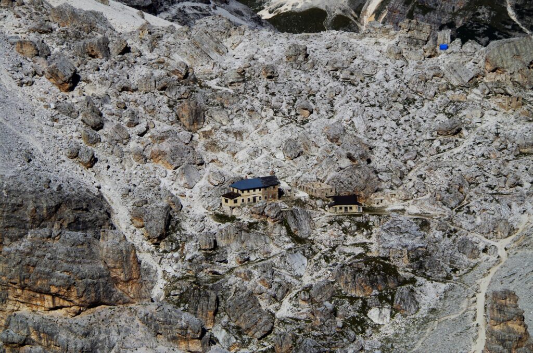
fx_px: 2541
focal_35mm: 172
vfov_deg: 7.9
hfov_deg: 12.0
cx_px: 266
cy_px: 176
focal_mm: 115
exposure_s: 1/400
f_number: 20
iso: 200
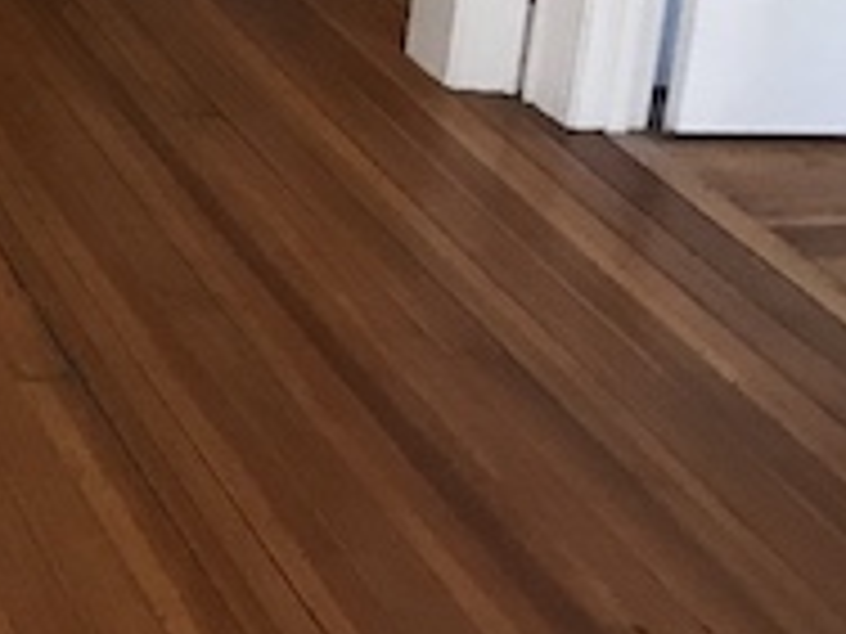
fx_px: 2908
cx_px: -837
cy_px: -481
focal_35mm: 119
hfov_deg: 14.0
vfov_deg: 11.6
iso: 40
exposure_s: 1/30
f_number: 1.8
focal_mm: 3.99
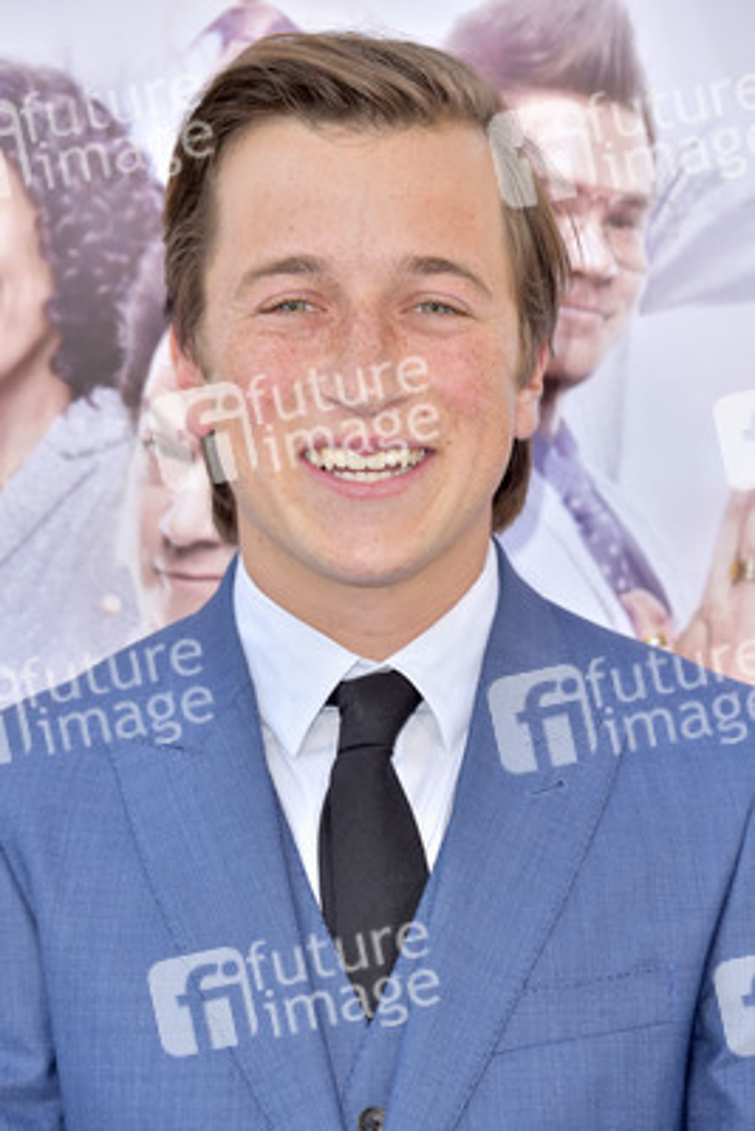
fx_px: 5657
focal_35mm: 180
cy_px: 566
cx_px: 378
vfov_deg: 11.4
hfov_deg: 7.6
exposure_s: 1/250
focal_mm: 180
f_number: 7.1
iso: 320
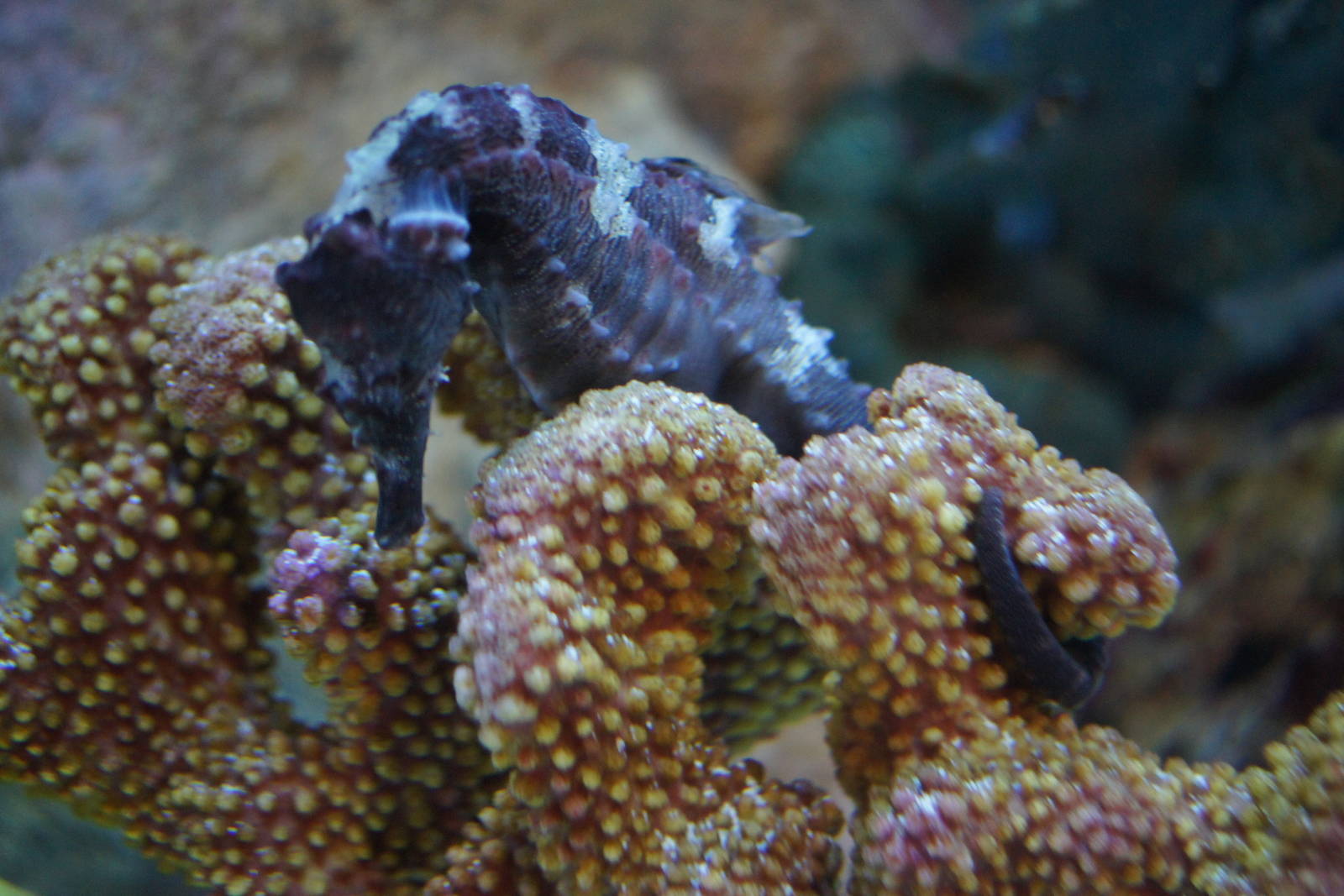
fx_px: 1680
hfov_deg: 43.6
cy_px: 448
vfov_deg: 29.9
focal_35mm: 45
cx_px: 672
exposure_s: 1/40
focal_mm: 30
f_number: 2.8
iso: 1600
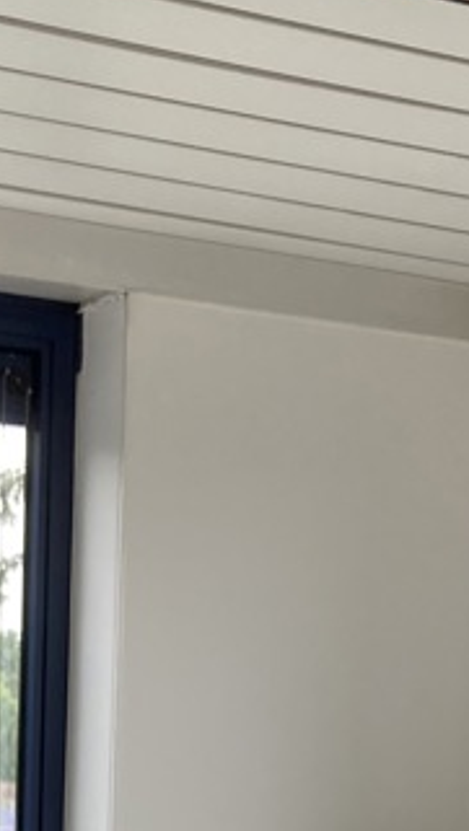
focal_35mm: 114
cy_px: 1393
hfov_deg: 10.6
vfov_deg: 16.4
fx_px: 2516
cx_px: -8
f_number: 1.8
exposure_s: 1/100
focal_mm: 3.99
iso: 25
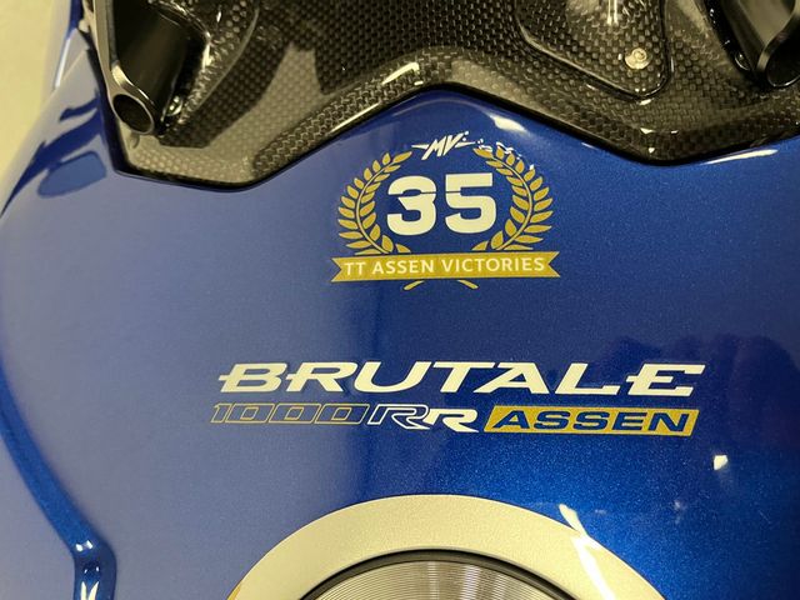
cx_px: 400
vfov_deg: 53.1
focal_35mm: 26
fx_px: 601
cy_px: 300
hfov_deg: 67.3
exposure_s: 1/50
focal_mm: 5.1
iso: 320
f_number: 1.6
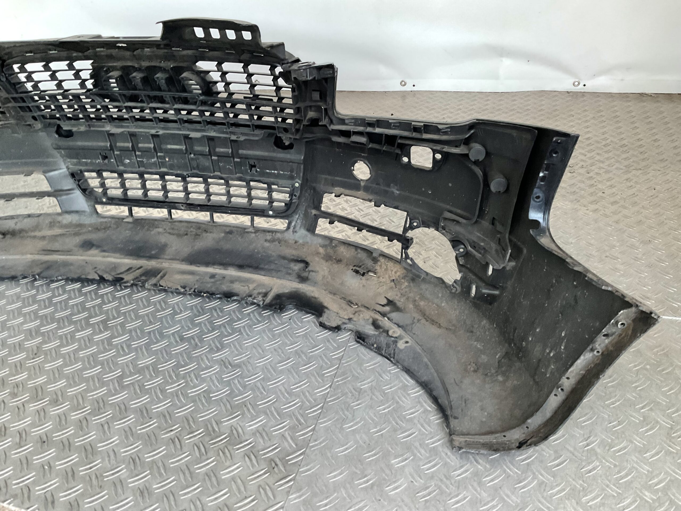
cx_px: 340
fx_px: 571
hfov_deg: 61.7
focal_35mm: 29
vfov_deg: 48.2
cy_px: 256
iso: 200
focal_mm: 3
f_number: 1.8
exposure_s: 1/33
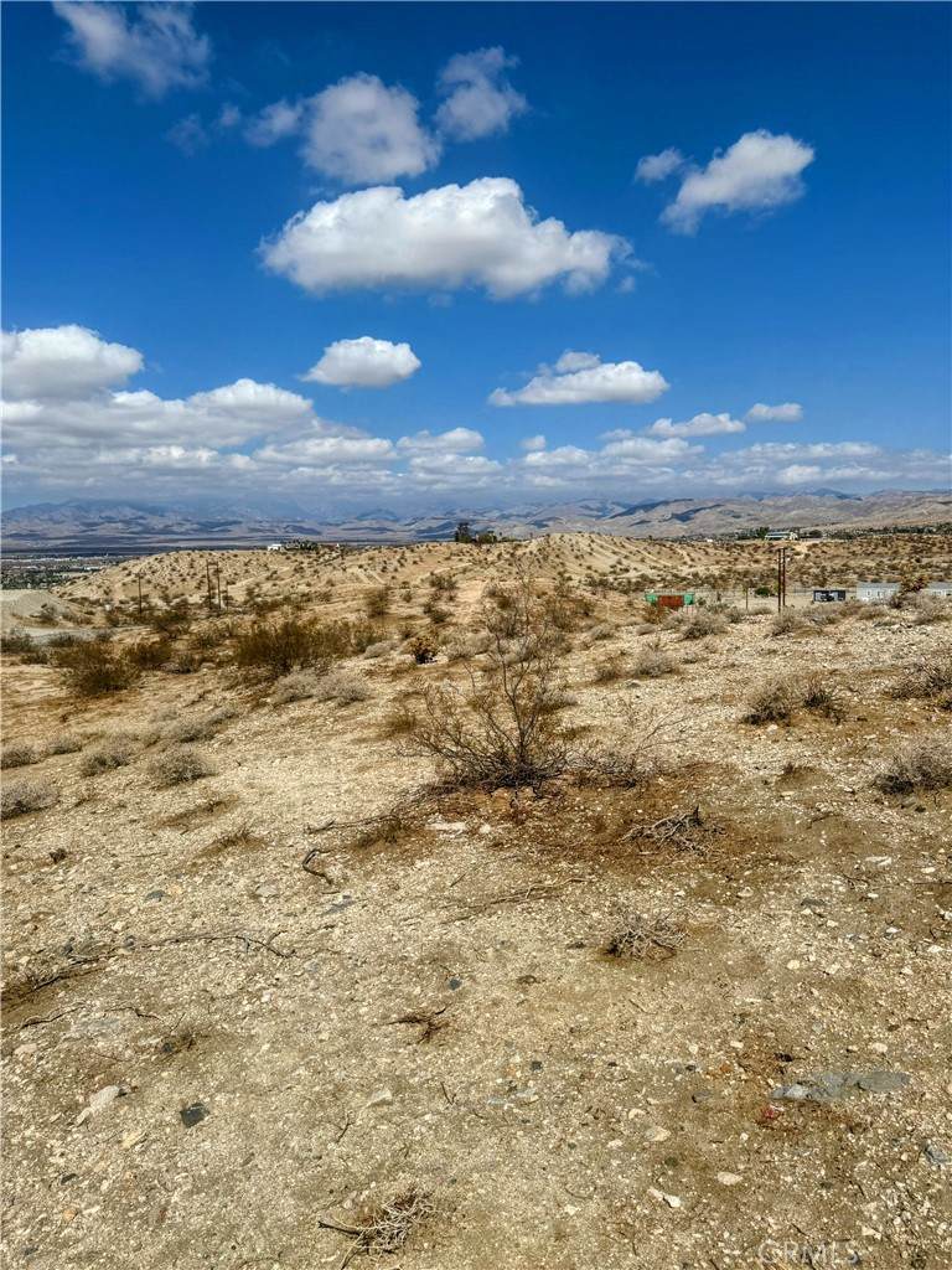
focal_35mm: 24
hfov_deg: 56.8
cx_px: 476
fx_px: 880
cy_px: 635
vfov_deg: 71.6
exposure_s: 1/11905
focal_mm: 6.76
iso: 80
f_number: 1.78
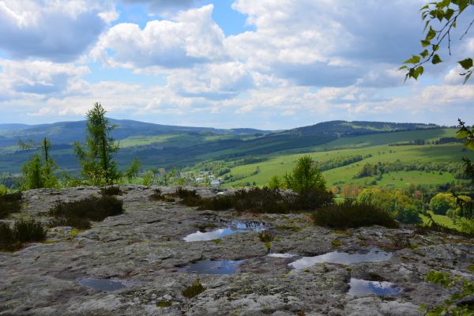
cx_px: 237
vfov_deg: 36.9
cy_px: 158
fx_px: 474
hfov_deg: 53.1
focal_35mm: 36
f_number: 11
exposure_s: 1/160
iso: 100
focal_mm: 24
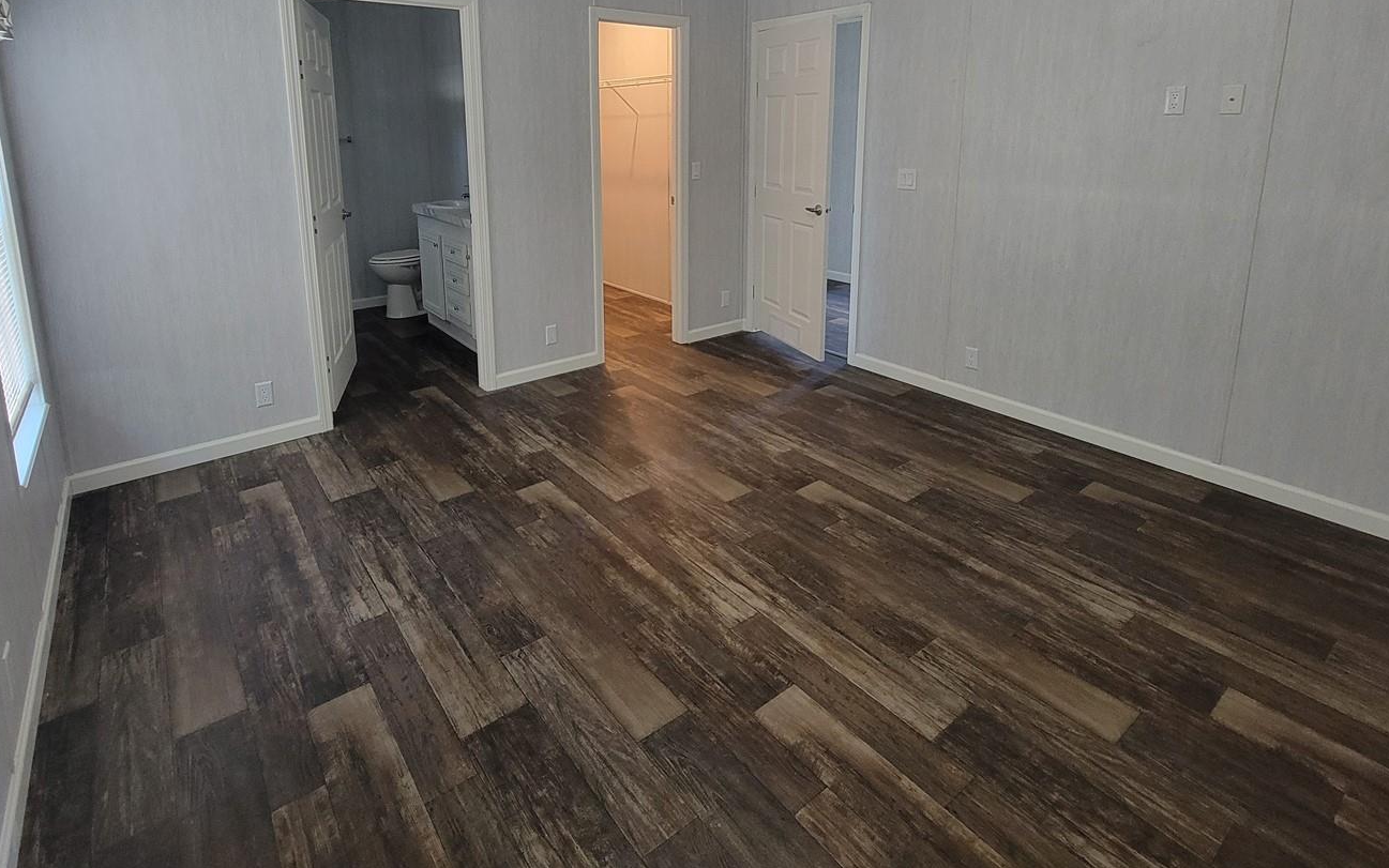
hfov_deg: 94.2
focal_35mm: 17
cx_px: 640
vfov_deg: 64.7
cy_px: 237
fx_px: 644
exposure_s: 1/40
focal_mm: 2.2
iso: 320
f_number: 2.2
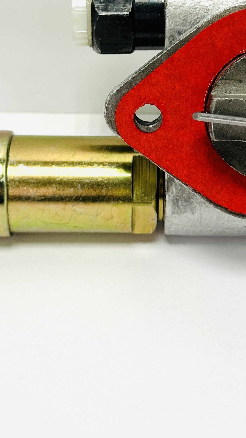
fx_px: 1090
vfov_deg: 22.5
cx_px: 152
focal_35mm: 94
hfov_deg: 12.9
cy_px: 111
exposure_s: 1/100
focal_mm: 6.76
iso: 64
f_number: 1.78
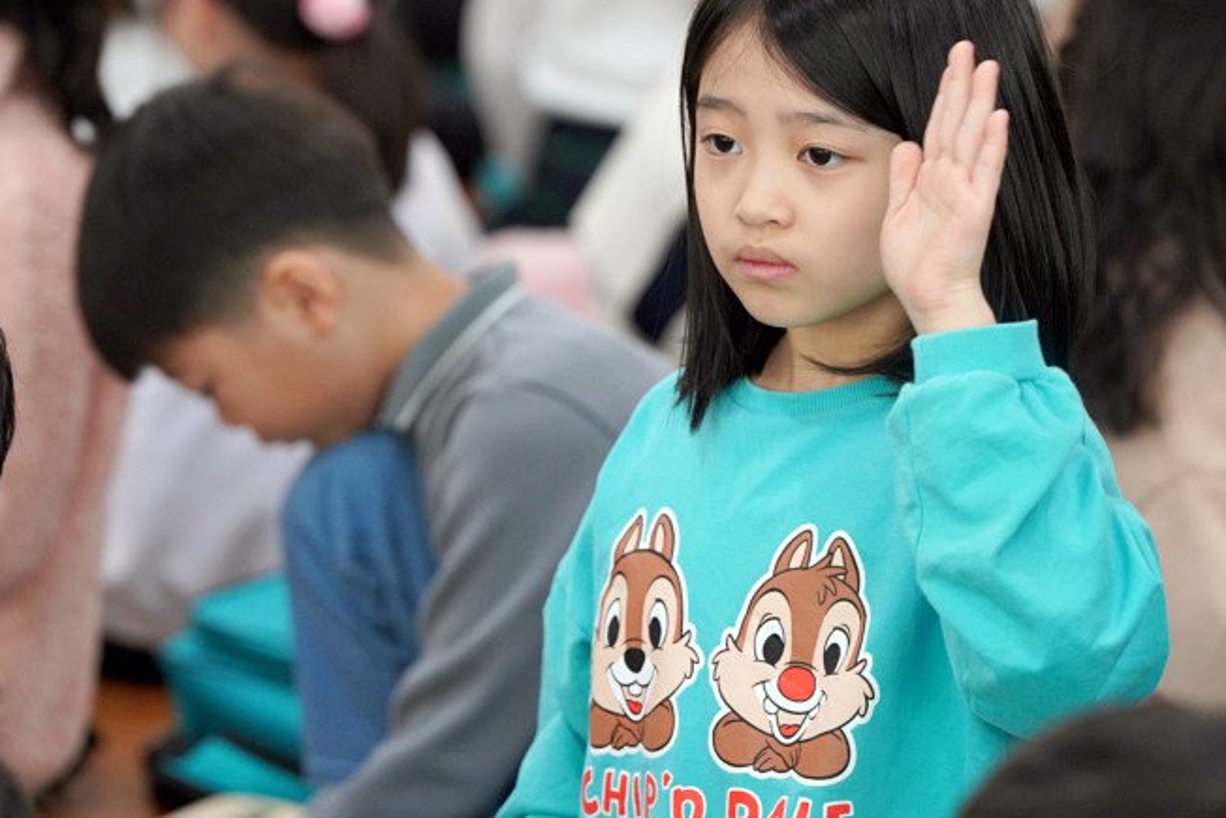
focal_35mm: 243
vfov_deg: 5.7
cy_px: 295
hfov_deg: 8.5
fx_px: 8277
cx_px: 587
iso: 2000
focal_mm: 176
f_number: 4
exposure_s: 1/200
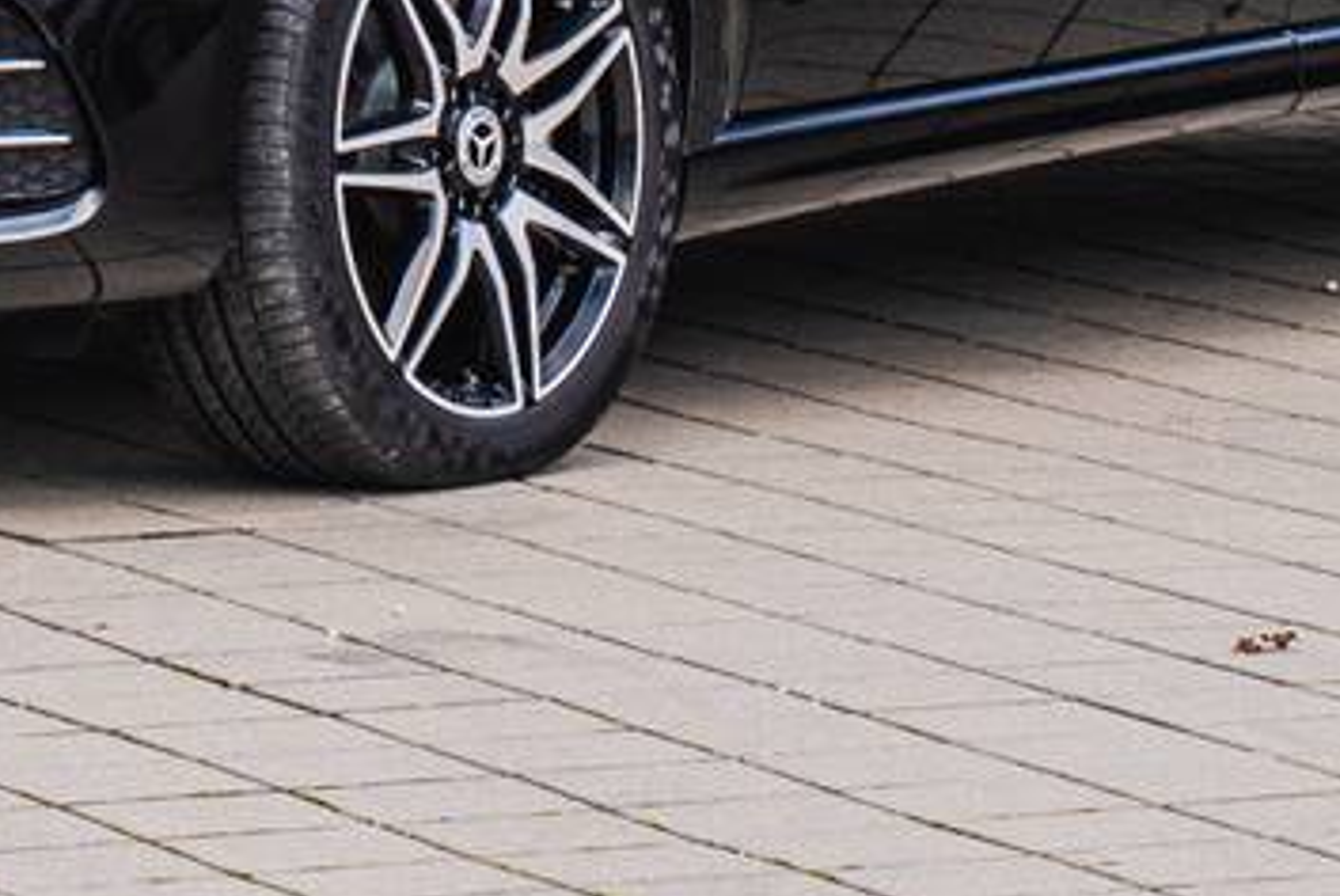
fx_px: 12144
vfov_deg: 4.1
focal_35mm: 326
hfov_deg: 6.3
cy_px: -1378
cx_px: 76
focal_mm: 60
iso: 640
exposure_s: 1/100
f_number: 6.3
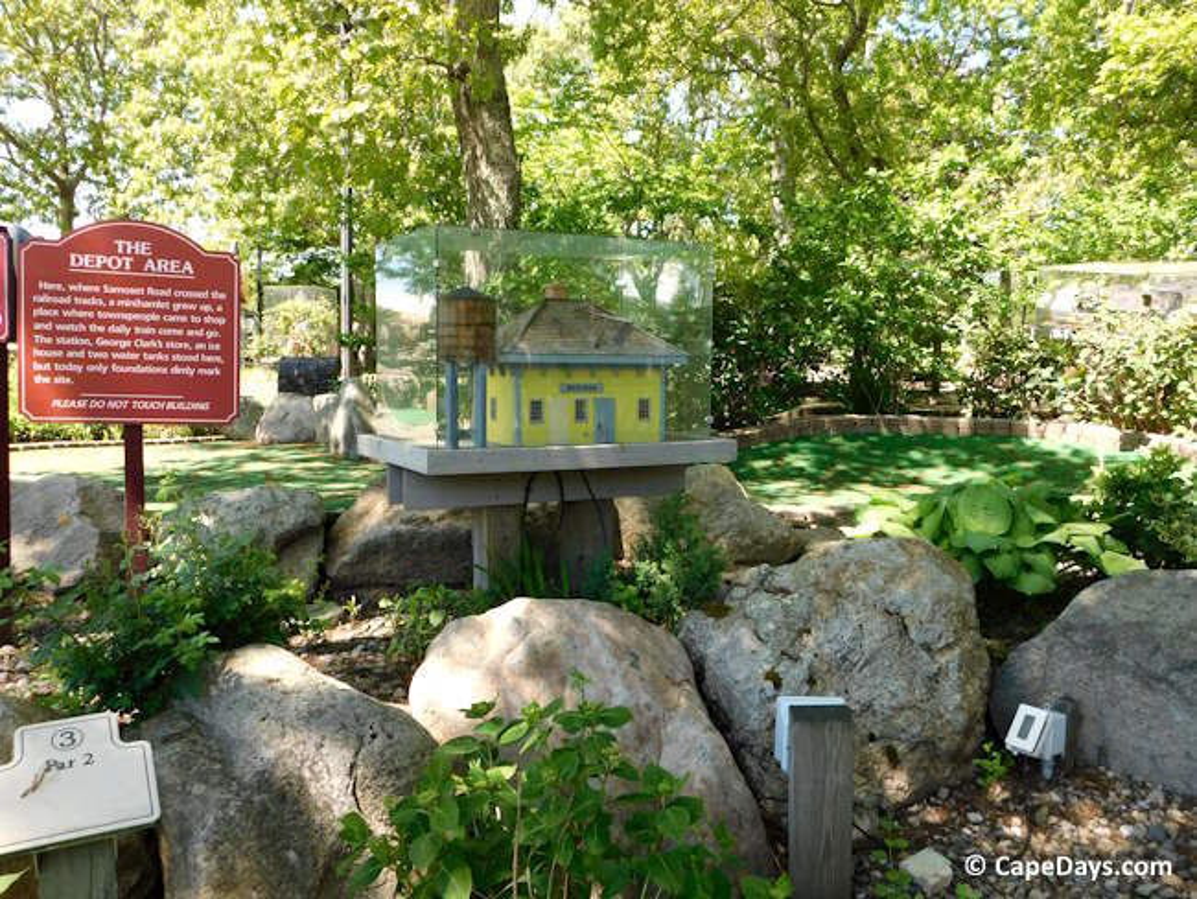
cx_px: 598
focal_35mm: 30
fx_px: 1038
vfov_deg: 46.8
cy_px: 450
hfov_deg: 59.9
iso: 125
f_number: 3.2
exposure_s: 1/250
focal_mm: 5.3
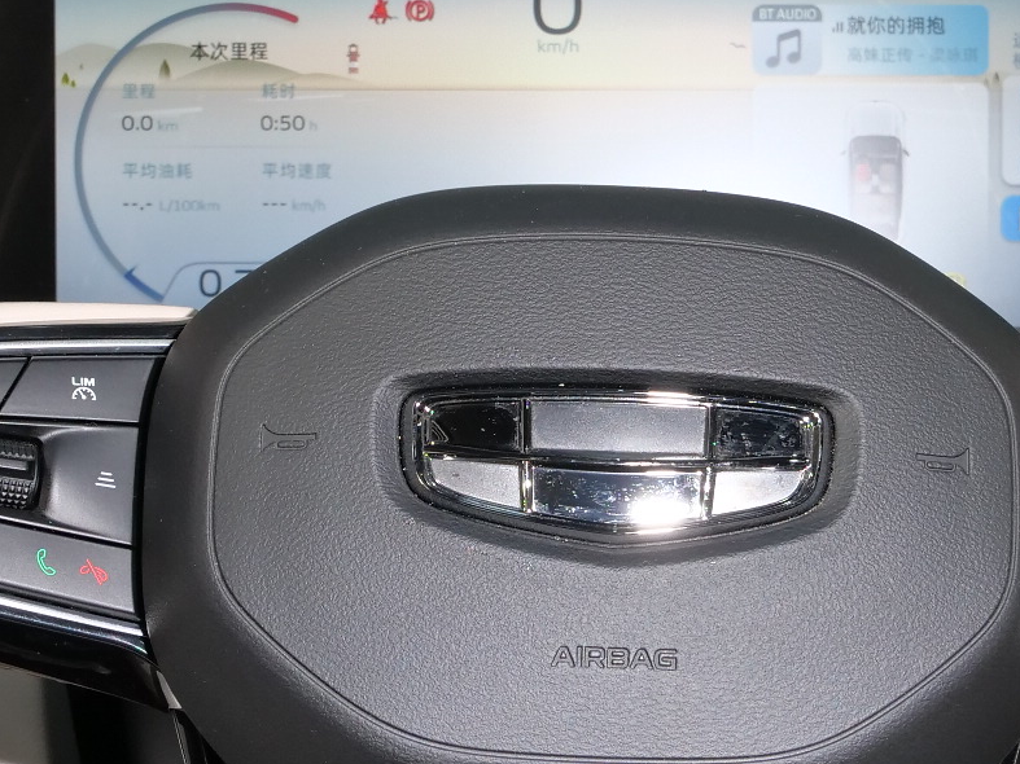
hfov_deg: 19.6
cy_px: 482
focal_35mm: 100
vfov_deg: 14.8
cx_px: 579
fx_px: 2946
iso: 400
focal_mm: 15
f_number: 5.6
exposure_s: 1/25
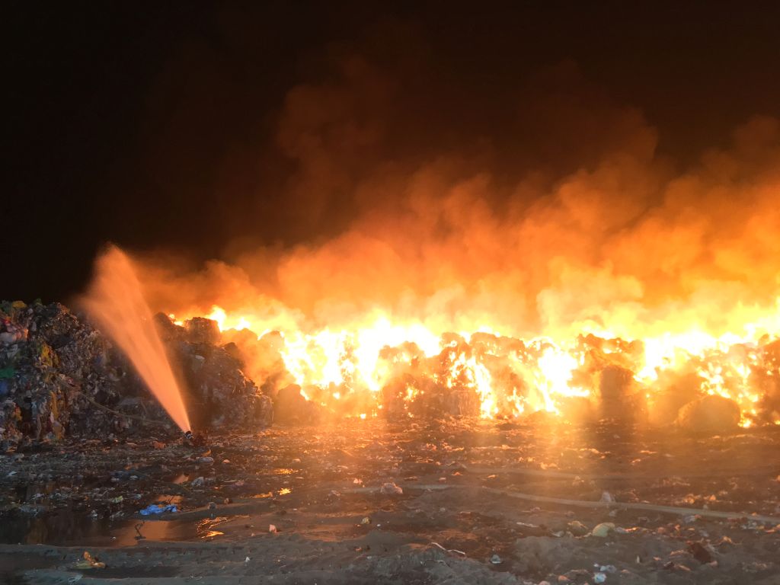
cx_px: 390
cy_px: 292
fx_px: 653
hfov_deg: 61.7
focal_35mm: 29
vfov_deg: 48.2
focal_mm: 4.15
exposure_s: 1/25
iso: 200
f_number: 2.2
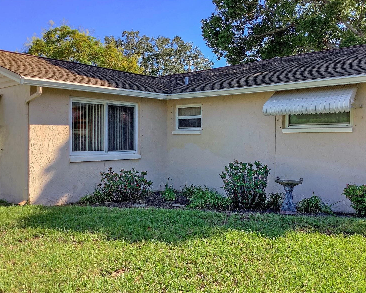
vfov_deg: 44.6
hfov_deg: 54.2
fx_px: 358
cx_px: 193
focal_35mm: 33
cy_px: 148
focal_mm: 3.3
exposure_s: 1/305
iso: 25
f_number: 2.4
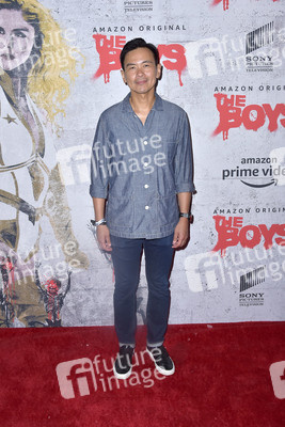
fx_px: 380
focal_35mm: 32
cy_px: 214
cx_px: 142
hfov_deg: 41.1
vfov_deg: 58.7
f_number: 7.1
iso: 320
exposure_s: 1/250
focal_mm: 32
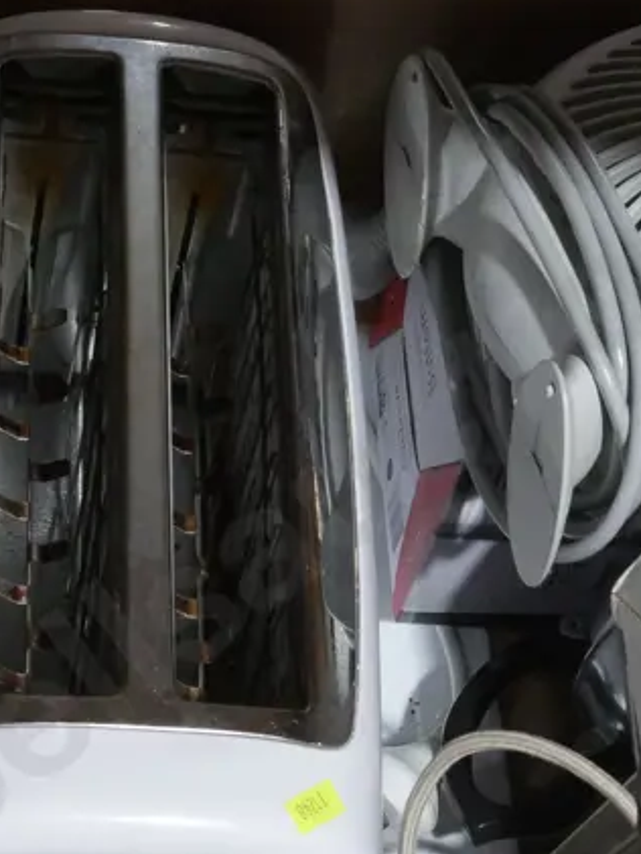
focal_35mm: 107
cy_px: 484
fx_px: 2640
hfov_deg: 13.8
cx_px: 363
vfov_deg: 18.4
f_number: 11
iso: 3200
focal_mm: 22
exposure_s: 1/60
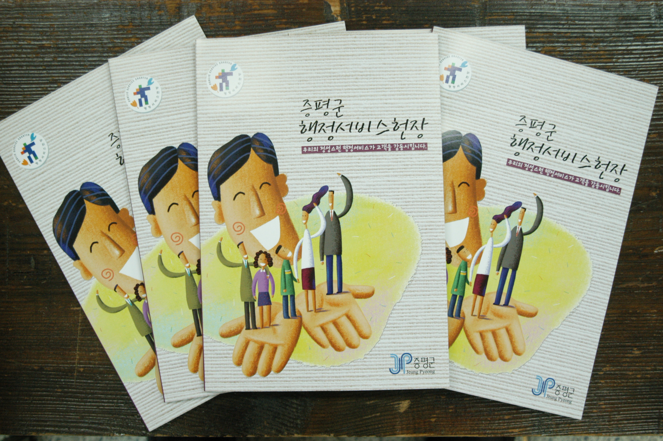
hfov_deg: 43.6
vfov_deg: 29.8
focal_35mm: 45
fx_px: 828
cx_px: 332
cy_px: 220
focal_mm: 30
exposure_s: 1/80
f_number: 4.5
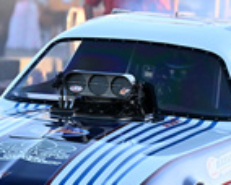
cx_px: 153
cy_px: 127
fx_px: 3964
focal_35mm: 579
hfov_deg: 3.3
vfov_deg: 2.7
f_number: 4.5
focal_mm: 175
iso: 1400
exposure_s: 1/1250
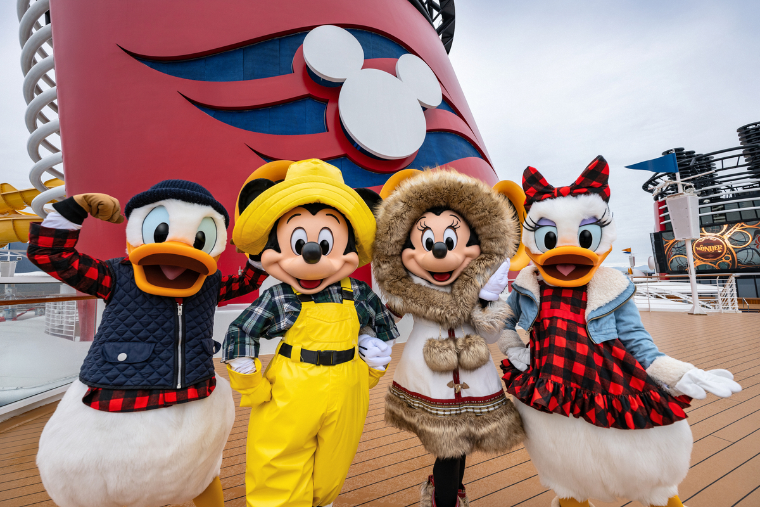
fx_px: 296
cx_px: 380
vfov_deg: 81.2
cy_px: 254
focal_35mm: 14
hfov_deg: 104.3
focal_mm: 14
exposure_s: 1/640
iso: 400
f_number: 4
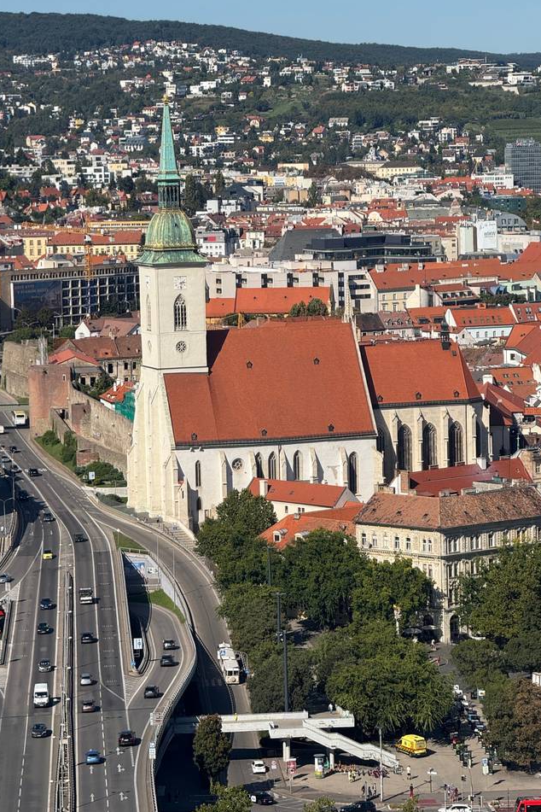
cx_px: 274
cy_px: 406
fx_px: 2840
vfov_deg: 16.3
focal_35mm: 126
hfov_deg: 10.9
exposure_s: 1/1969
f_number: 2.8
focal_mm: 15.66
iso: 50
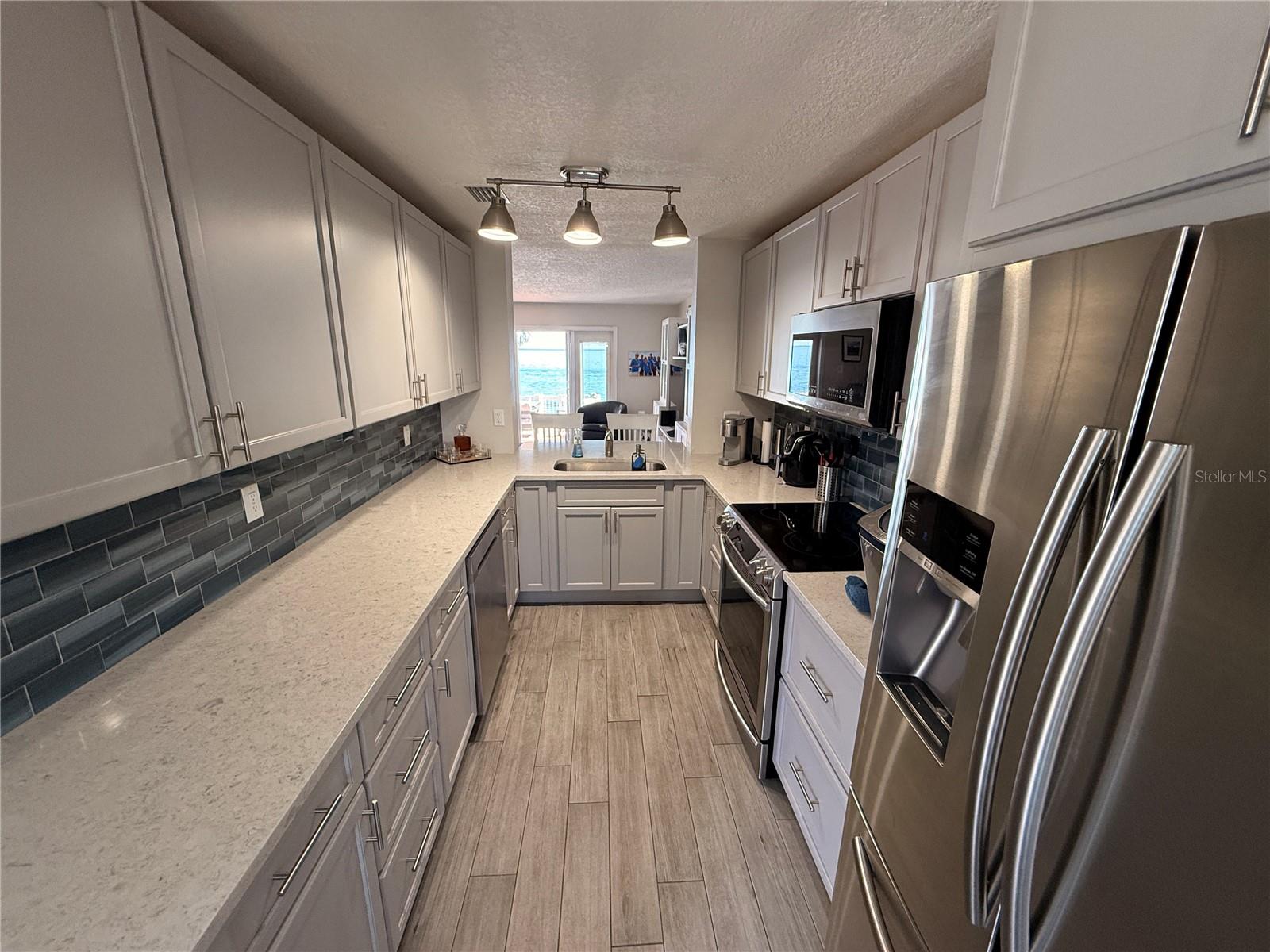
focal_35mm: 14
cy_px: 476
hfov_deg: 102.1
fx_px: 514
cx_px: 635
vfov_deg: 85.7
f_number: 2.2
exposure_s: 1/120
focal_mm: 2.22
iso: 200
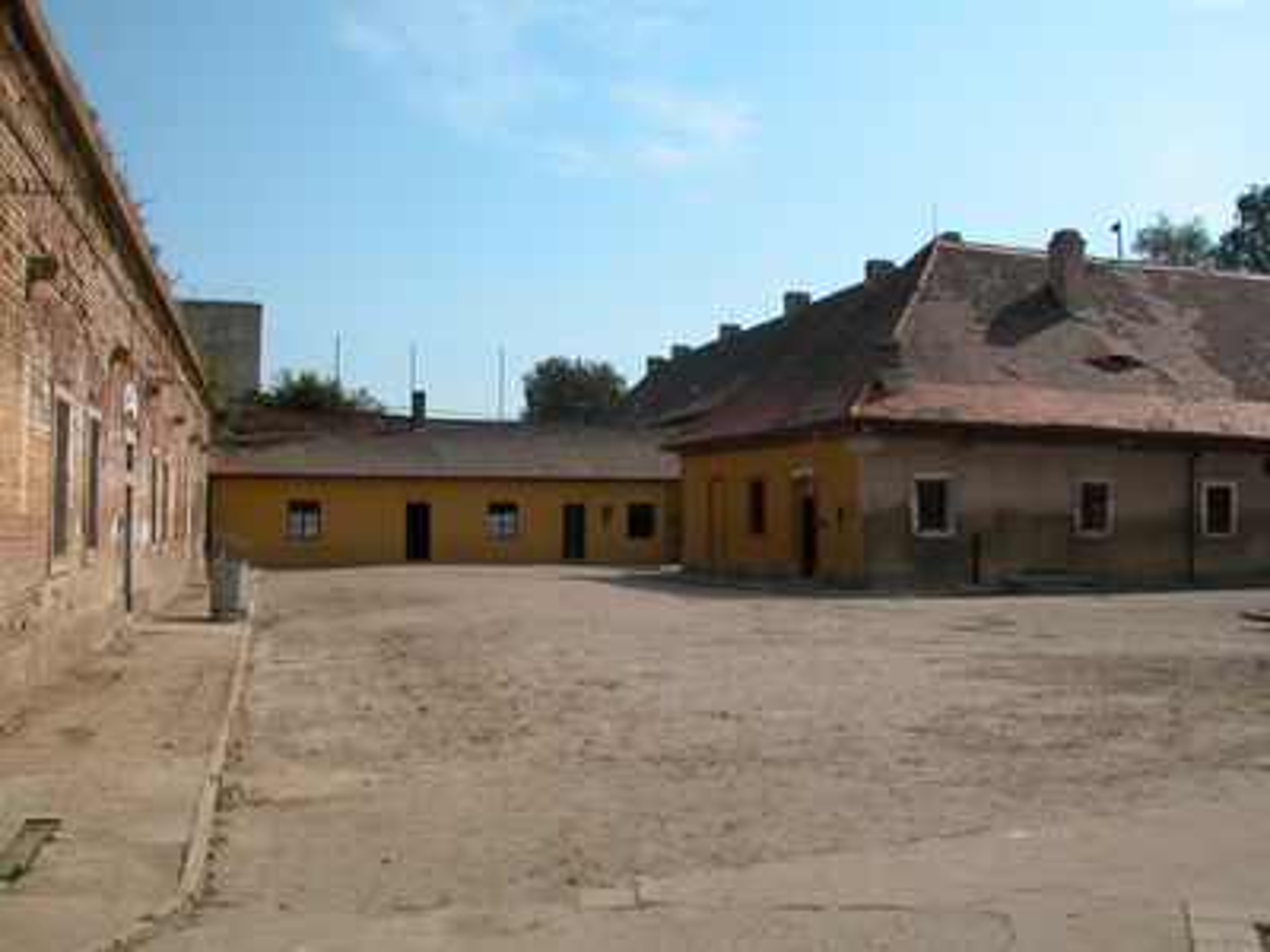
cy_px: 476
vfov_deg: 40.7
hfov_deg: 52.6
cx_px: 635
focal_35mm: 35
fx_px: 1284
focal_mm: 8.9
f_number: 7.1
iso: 100
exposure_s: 1/402
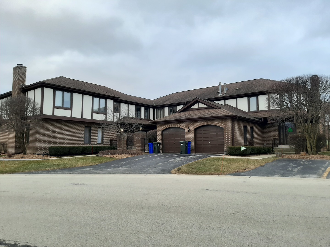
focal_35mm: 26
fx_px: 248
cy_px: 124
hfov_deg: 67.3
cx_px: 165
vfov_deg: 53.1
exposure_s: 1/157
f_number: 1.7
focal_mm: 3.93
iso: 40
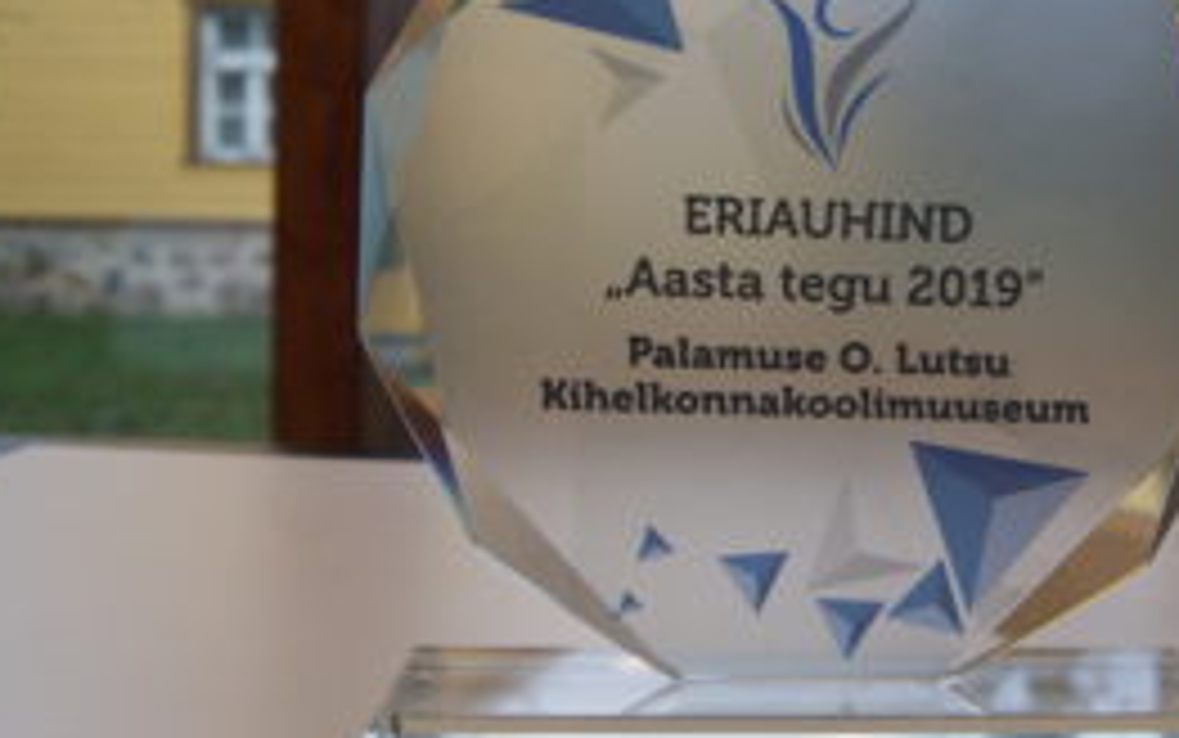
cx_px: 765
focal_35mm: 56
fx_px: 1800
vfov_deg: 23.1
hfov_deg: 36.0
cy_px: 266
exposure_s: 1/40
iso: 100
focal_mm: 24
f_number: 5
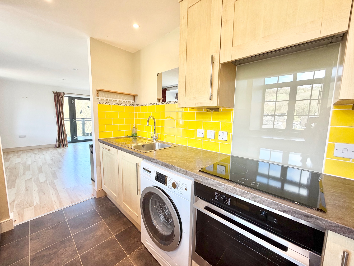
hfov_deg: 102.1
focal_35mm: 14
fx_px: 143
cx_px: 177
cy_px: 133
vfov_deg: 85.7
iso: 100
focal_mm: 2.22
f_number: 2.2
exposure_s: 1/100
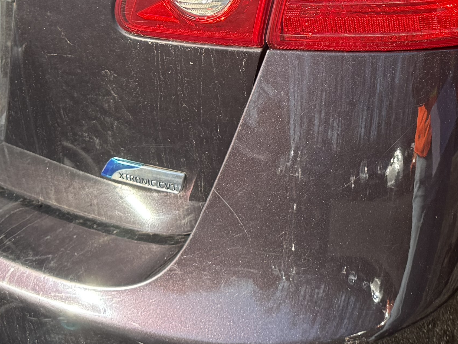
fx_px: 1072
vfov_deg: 17.2
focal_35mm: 81
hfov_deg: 23.4
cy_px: -99
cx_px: 421
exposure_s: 1/1493
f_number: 1.78
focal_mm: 6.76
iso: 100
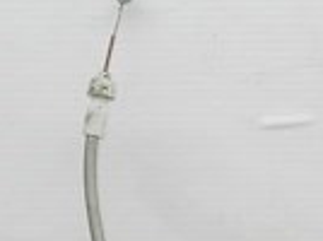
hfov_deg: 9.9
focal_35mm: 196
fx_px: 1826
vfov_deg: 7.4
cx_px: 400
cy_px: 342
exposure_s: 1/30
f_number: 3.1
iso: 80
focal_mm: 6.72
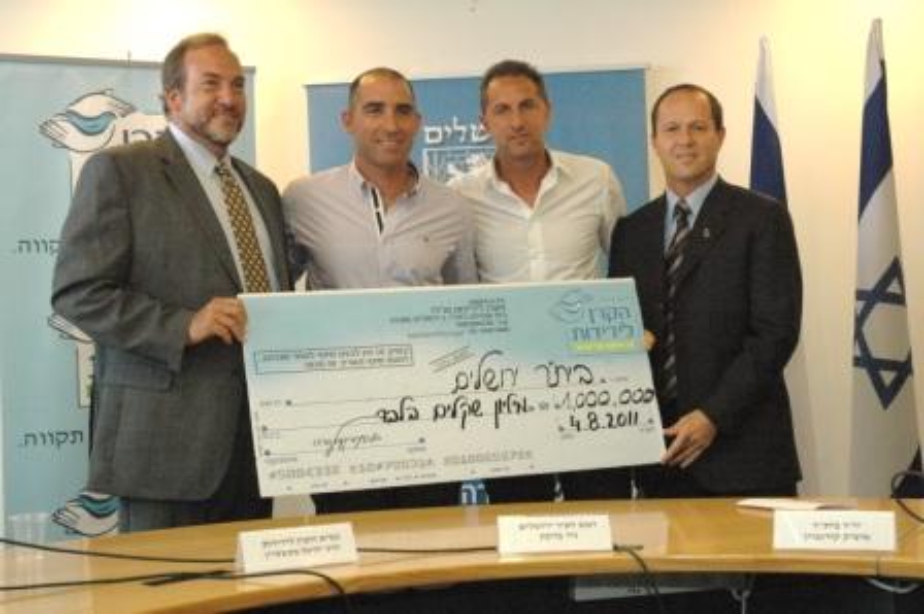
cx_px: 462
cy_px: 307
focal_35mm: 57
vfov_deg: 23.7
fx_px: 1462
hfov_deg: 35.1
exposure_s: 1/100
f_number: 7.1
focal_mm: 38
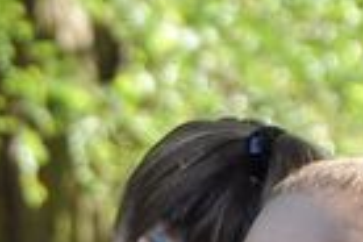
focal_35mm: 906
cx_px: -337
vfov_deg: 1.5
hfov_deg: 2.3
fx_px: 9135
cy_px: 614
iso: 400
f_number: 5.6
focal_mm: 98
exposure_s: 1/100
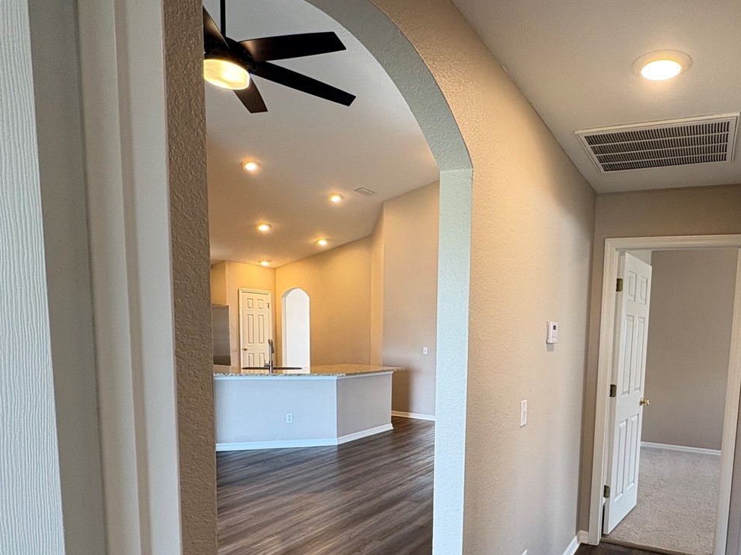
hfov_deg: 70.9
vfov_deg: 57.1
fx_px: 492
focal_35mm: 23
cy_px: 385
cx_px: 517
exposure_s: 1/60
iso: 200
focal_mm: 2.22
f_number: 2.2
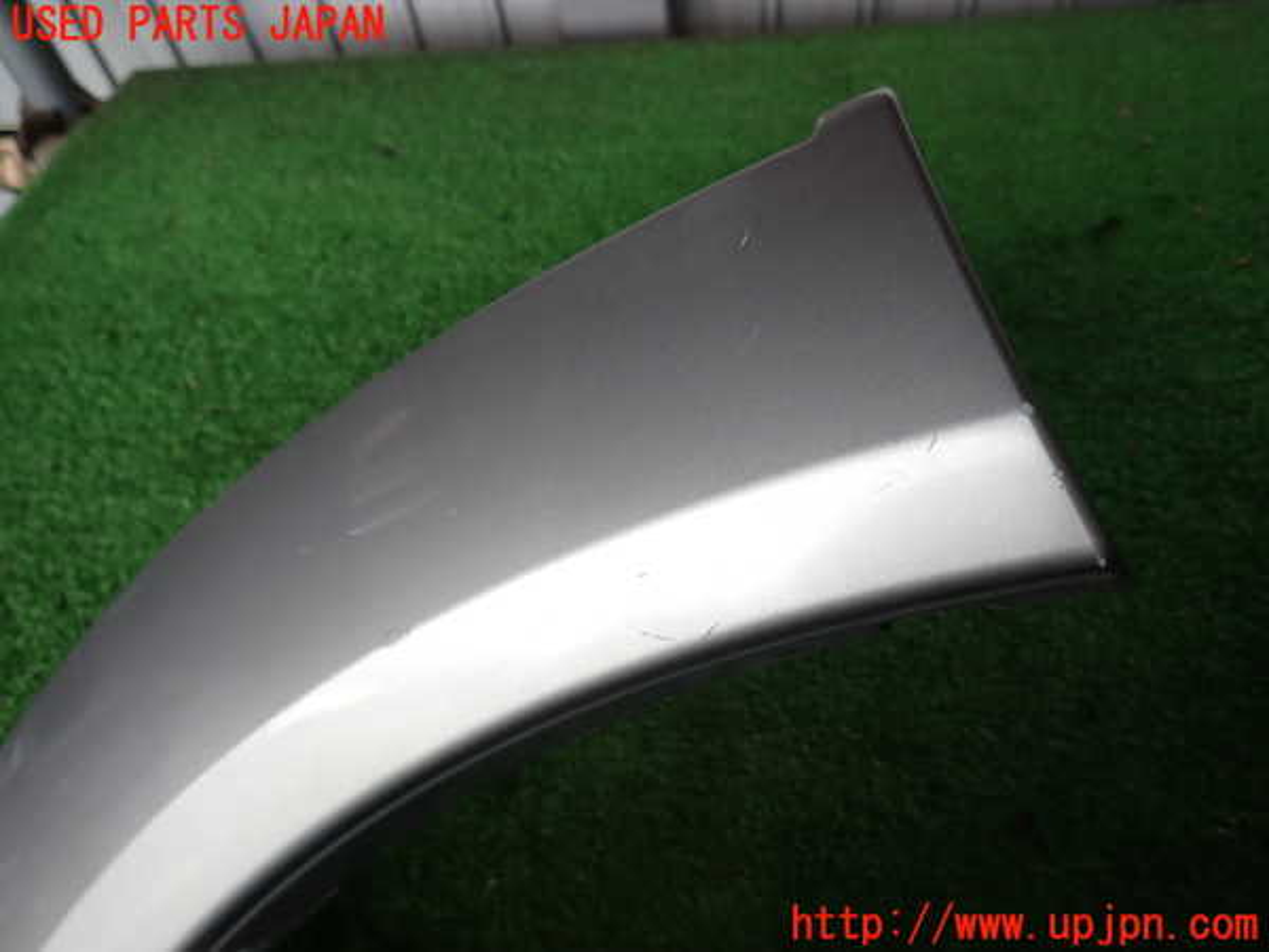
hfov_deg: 69.4
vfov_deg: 54.9
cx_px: 634
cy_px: 476
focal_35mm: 25
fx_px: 916
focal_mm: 4.5
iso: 100
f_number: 2
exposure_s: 1/125
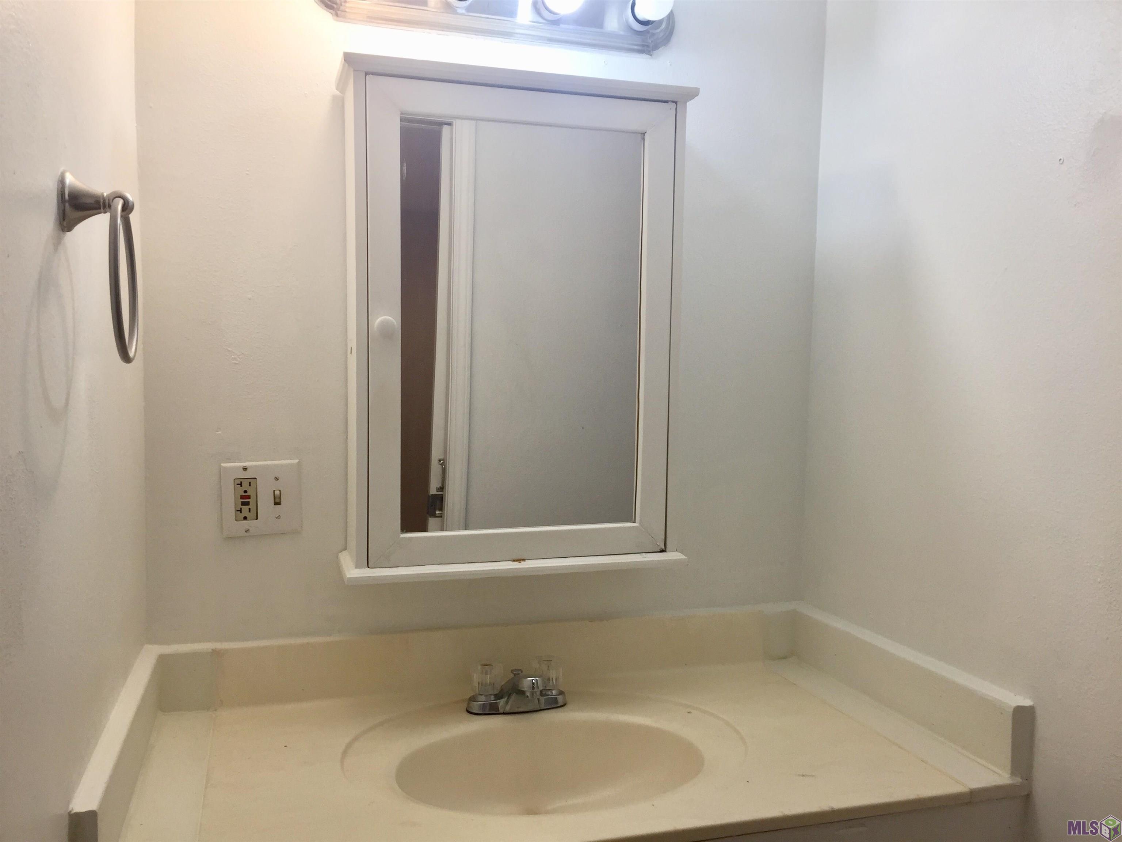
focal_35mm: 29
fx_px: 940
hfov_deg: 61.7
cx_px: 561
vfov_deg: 48.2
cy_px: 421
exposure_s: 1/60
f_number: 2.2
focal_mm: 4.15
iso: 32
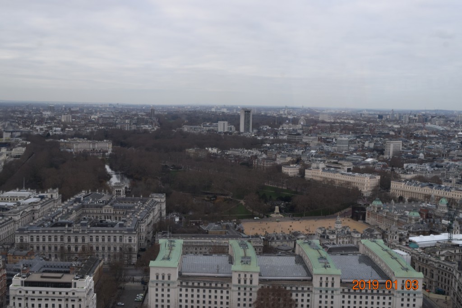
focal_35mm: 45
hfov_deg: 43.6
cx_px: 231
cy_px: 154
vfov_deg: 29.8
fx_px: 577
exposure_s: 1/250
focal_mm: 30
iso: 400
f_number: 8
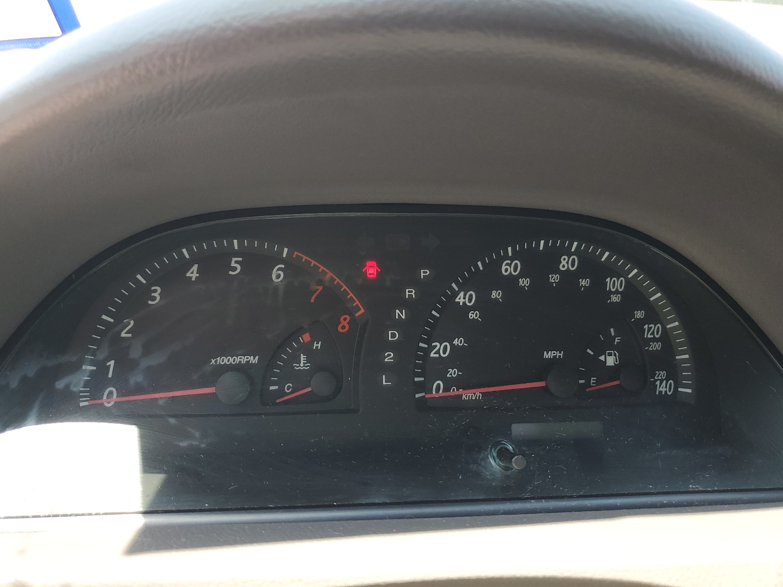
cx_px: 392
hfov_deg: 67.3
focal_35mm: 26
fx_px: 588
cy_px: 294
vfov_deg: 53.1
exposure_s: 1/192
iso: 50
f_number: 1.5
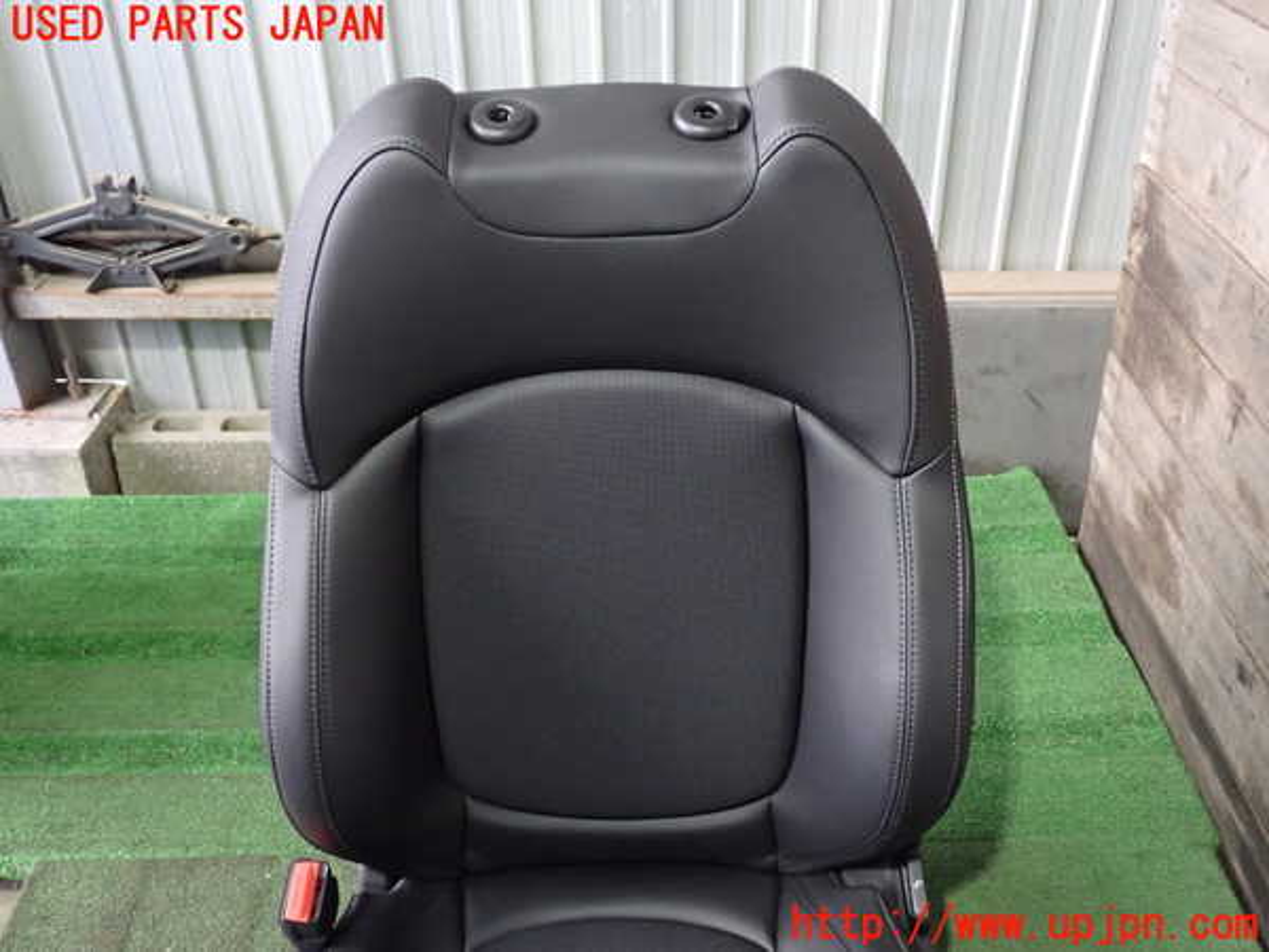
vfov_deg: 39.7
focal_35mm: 36
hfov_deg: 51.4
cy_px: 476
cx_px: 634
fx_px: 1320
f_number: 2.5
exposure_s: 1/25
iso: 800
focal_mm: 6.37
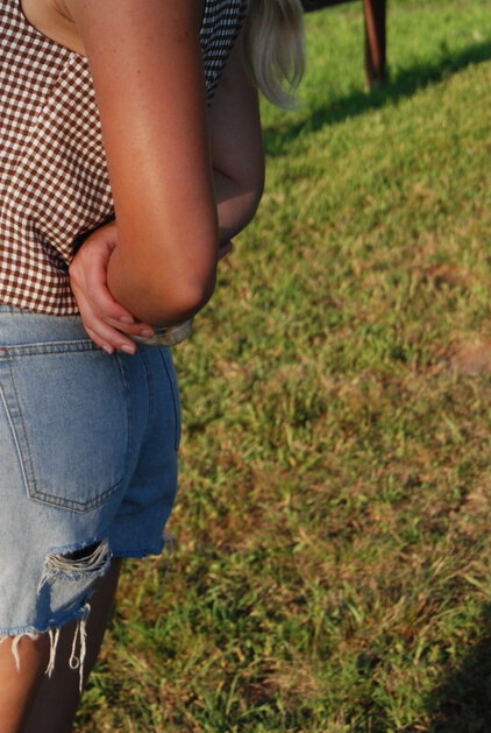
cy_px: 106
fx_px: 2200
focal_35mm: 108
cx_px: 102
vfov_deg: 18.6
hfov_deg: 12.7
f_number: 4.8
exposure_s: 1/500
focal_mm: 38
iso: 200
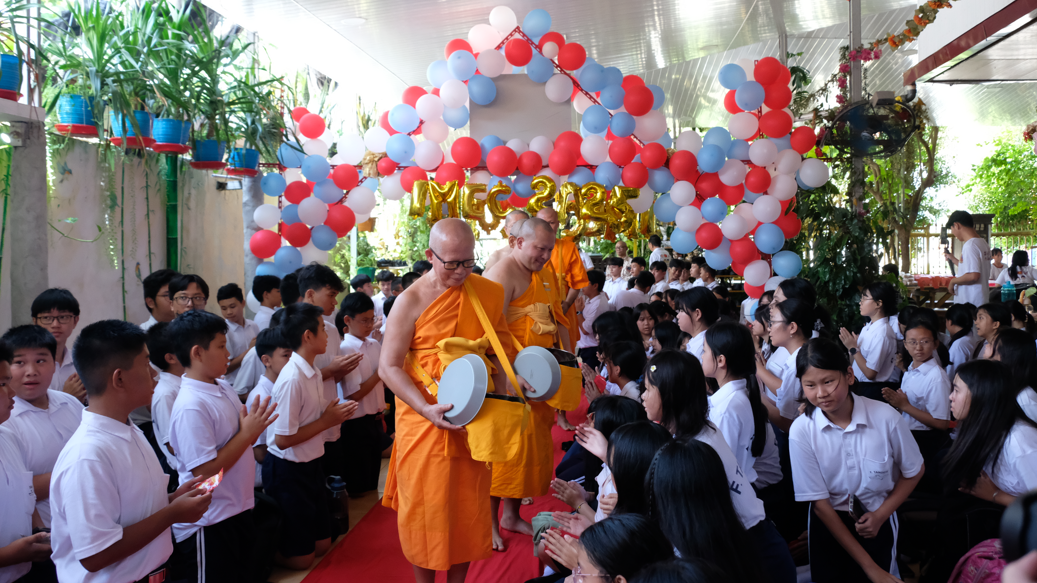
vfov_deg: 36.6
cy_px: 248
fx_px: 880
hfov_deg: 61.0
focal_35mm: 32
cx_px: 522
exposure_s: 1/180
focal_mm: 20.1
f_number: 4.5
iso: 4000
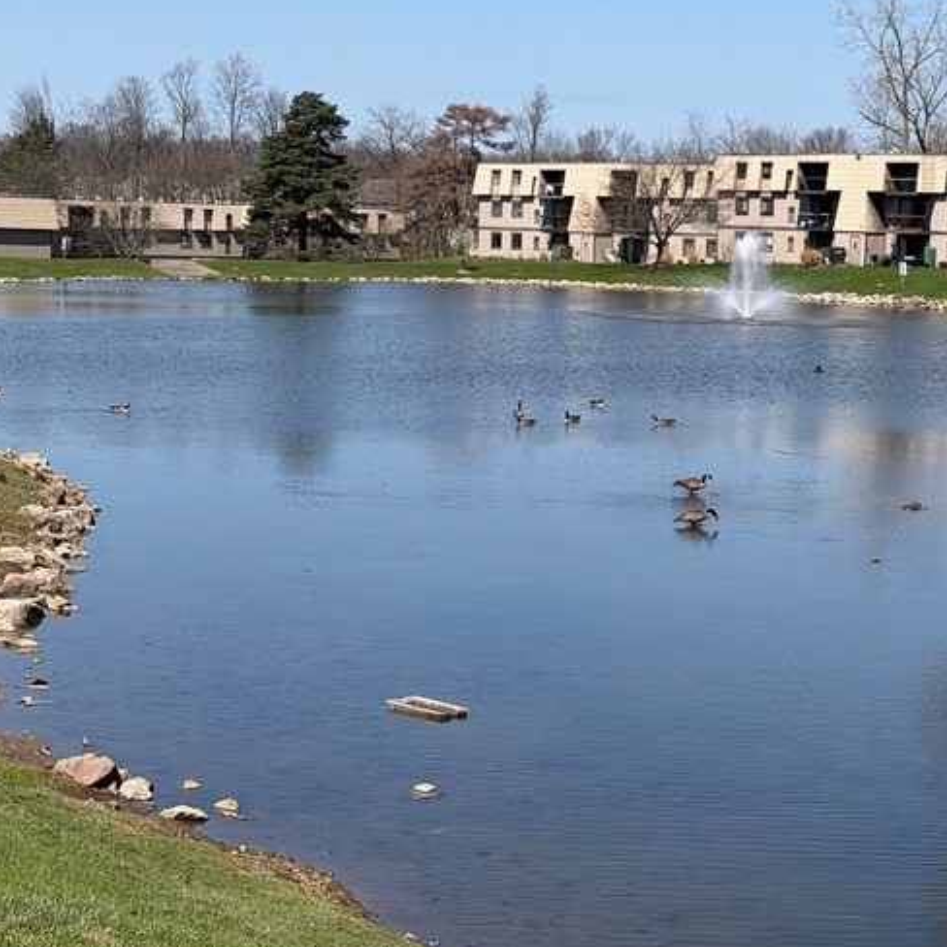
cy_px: 262
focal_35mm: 89
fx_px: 2755
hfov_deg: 19.5
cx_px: 611
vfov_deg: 19.4
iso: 64
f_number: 1.78
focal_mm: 6.76
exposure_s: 1/6536
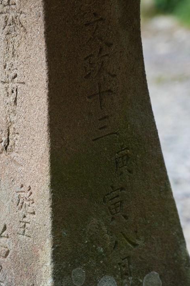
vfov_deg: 20.8
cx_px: 96
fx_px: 777
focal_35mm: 98
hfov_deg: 13.9
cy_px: 128
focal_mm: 68
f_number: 4
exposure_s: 1/160
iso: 400
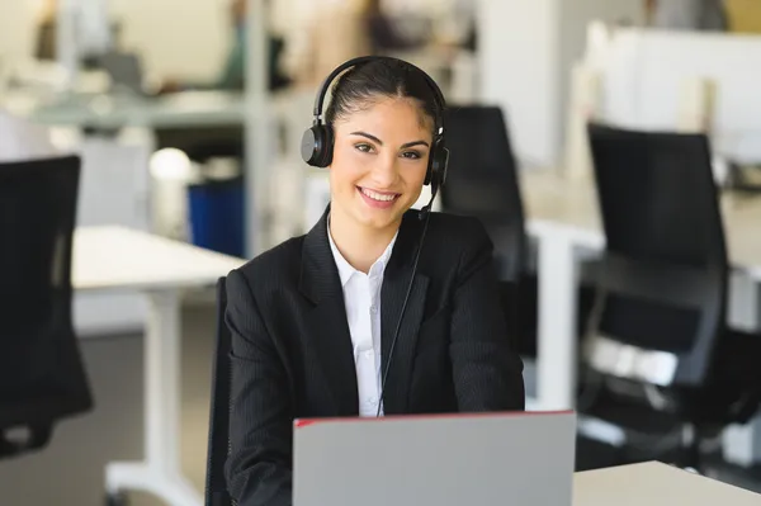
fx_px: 2218
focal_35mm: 105
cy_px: 253
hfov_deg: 19.5
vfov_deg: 13.0
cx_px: 380
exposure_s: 1/400
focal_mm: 105
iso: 320
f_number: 2.5
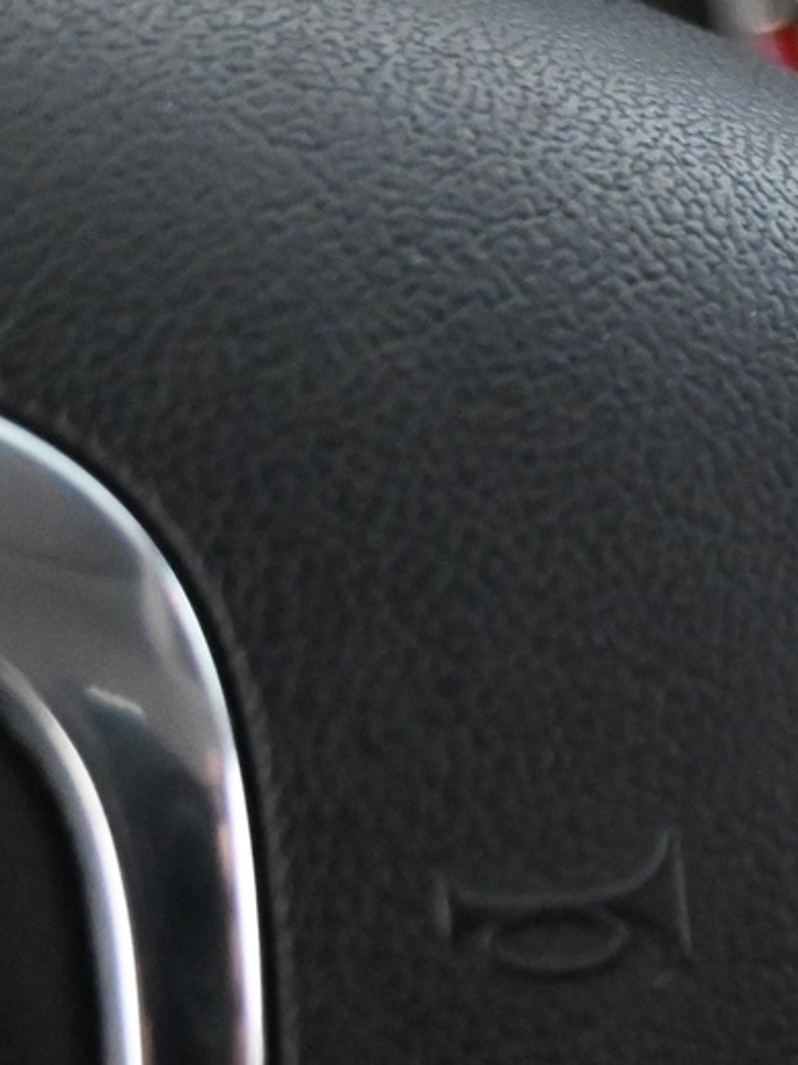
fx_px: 2837
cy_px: 813
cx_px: 1504
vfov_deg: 21.1
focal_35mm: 92
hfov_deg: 14.0
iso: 7200
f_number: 3.8
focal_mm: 20.5
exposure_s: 1/30
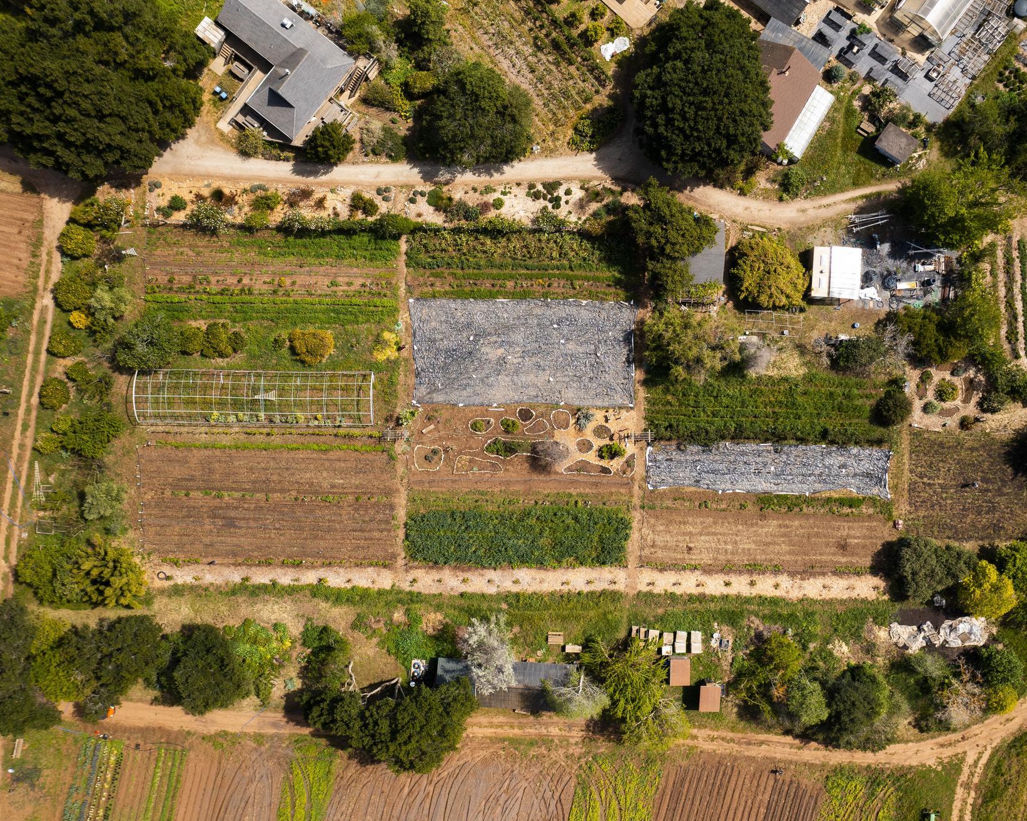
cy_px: 409
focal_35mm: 32
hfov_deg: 55.7
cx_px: 515
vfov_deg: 45.8
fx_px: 972
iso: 400
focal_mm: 10.26
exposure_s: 1/200
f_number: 3.5
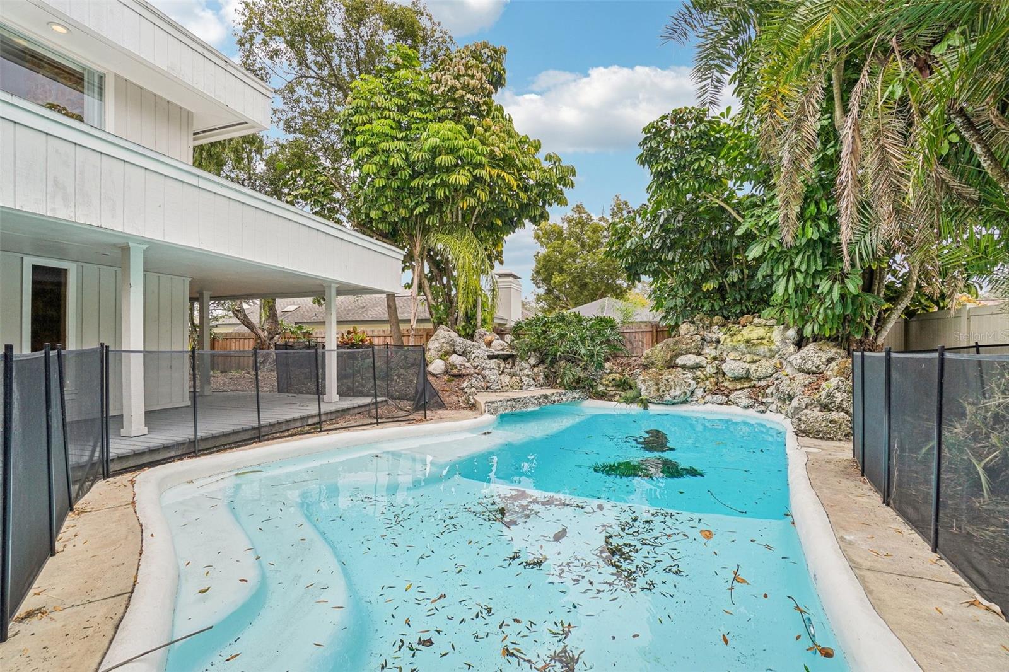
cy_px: 336
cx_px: 504
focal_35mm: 15
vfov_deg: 77.3
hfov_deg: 100.4
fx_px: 420
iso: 100
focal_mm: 10
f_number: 8
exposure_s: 1/60
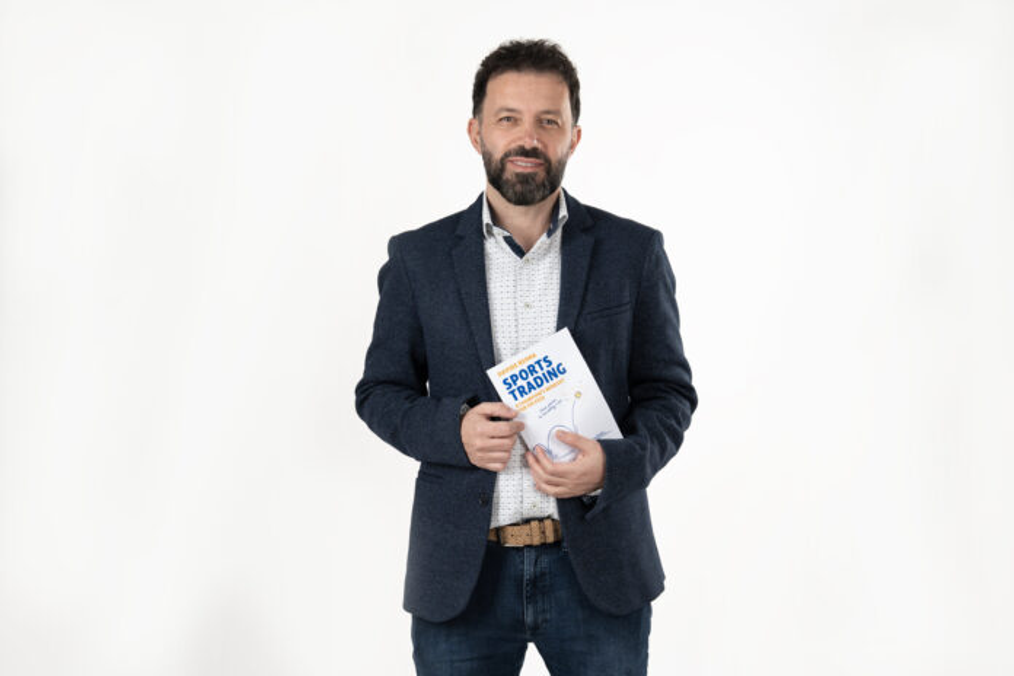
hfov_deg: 23.9
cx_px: 507
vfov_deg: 16.1
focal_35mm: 85
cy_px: 338
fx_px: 2394
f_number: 4
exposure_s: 1/200
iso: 200
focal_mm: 85
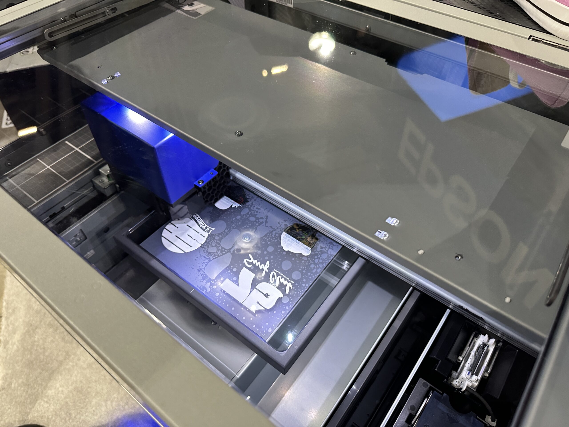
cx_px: 284
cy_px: 214
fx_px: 394
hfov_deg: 71.6
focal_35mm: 24
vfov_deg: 56.8
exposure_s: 1/60
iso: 400
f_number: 1.78
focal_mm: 6.86
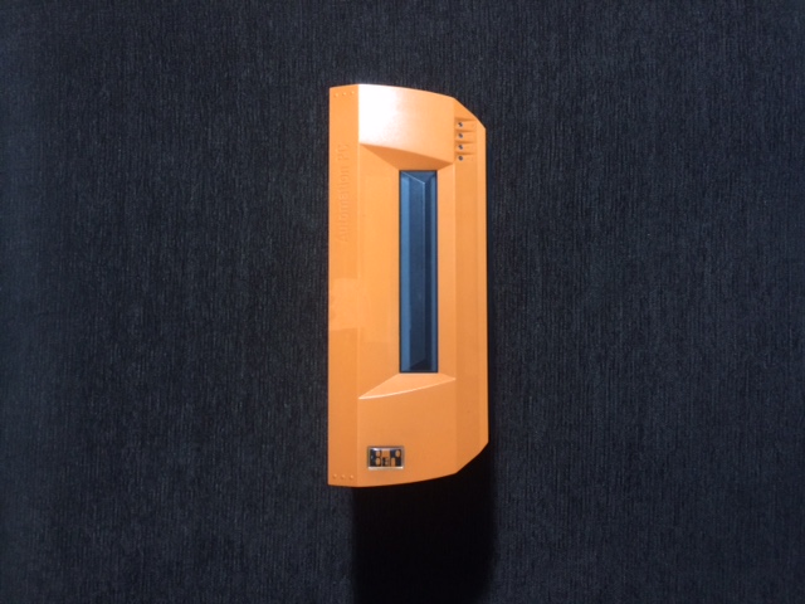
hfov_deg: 61.7
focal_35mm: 29
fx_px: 674
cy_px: 302
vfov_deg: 48.2
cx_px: 402
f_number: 2.2
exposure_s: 1/20
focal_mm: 4.15
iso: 320
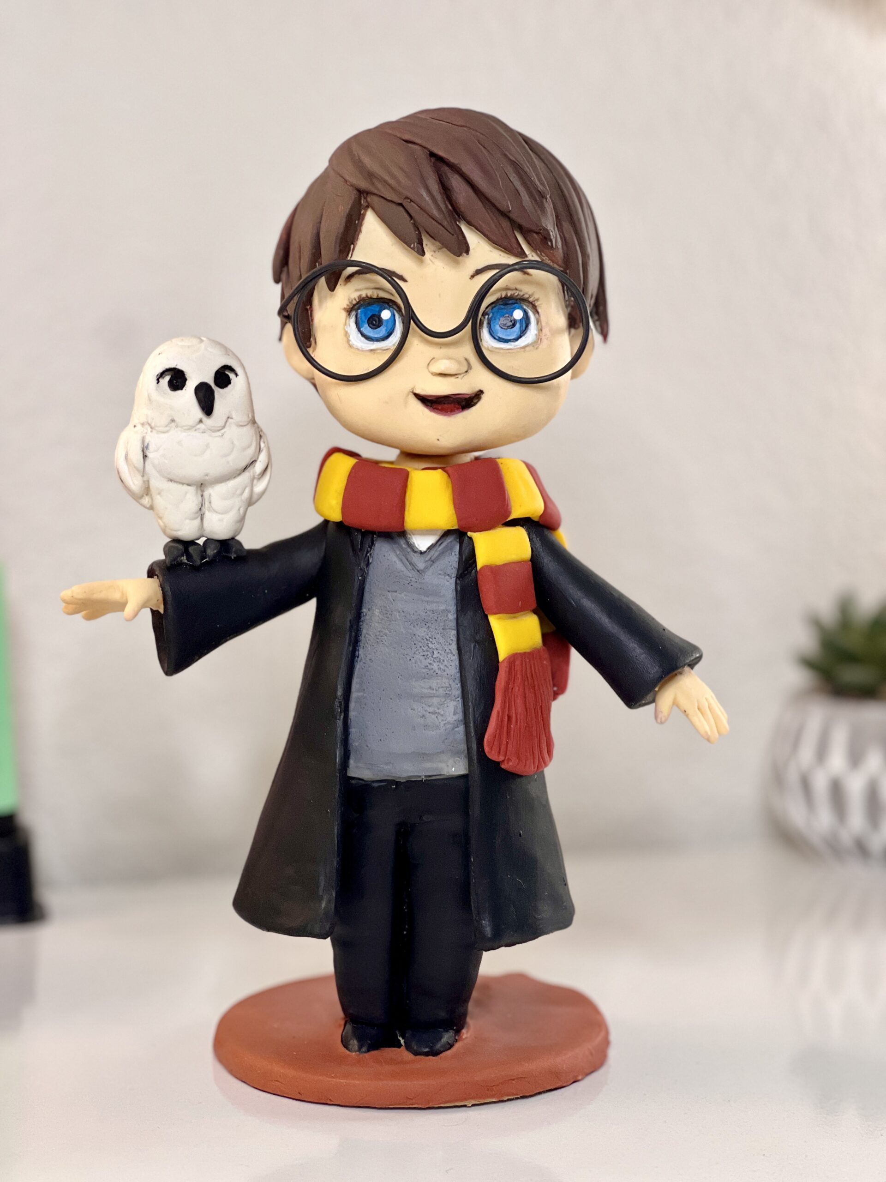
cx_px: 443
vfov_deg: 25.3
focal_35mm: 77
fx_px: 2628
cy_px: 591
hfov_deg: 19.1
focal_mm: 9
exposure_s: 1/33
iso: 125
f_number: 2.8
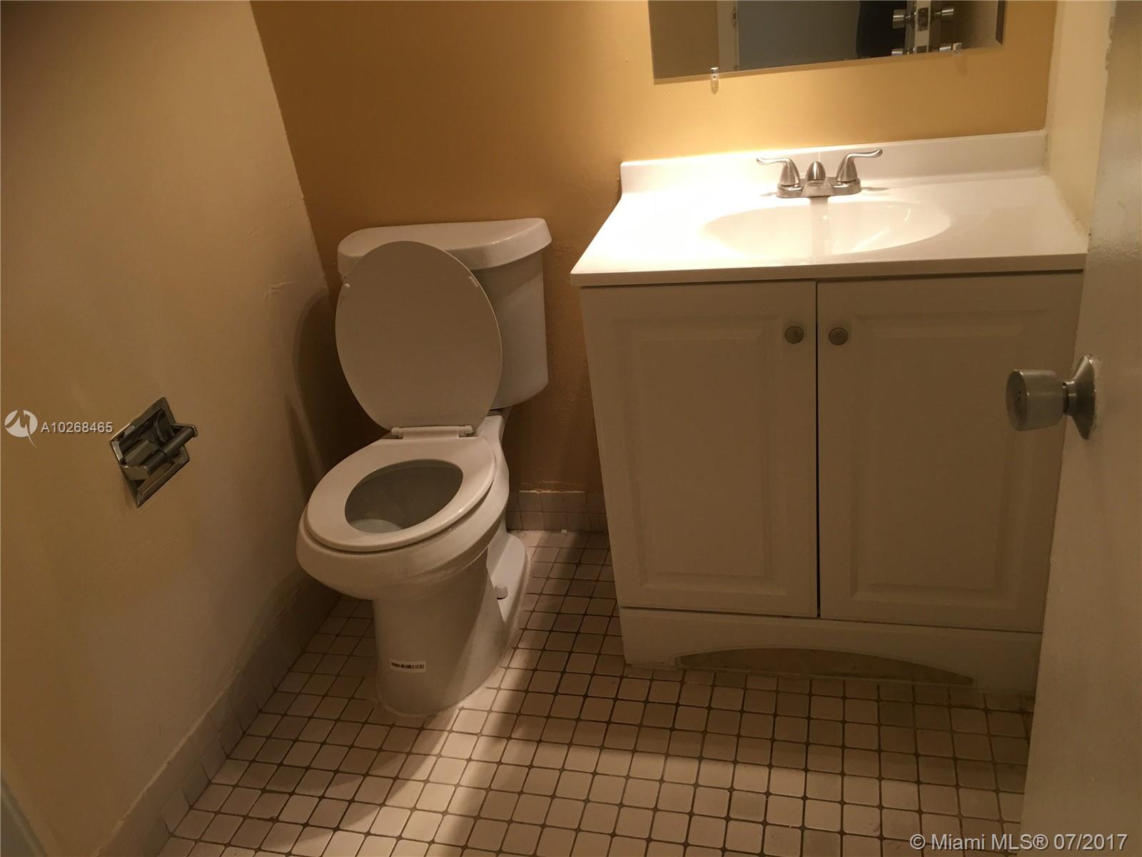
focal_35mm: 29
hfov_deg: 61.7
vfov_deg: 48.2
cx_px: 571
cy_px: 428
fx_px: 957
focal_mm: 4.15
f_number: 2.2
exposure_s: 1/17
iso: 40
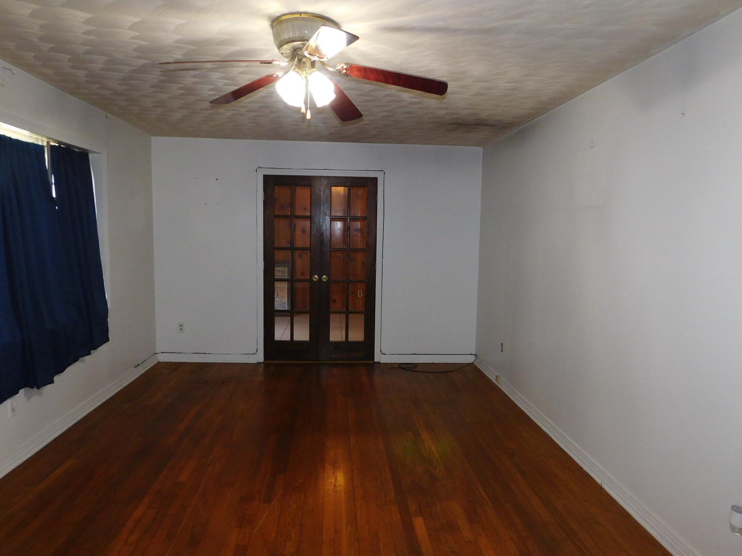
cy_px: 278
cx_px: 371
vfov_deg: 58.9
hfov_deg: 73.9
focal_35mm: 23
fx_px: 493
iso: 200
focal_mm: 4
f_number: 3
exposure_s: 1/30
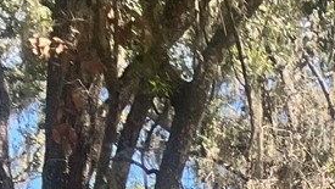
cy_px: 678
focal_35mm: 165
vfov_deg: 6.4
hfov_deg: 11.7
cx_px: 677
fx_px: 1466
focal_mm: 5.1
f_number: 1.6
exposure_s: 1/858
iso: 50
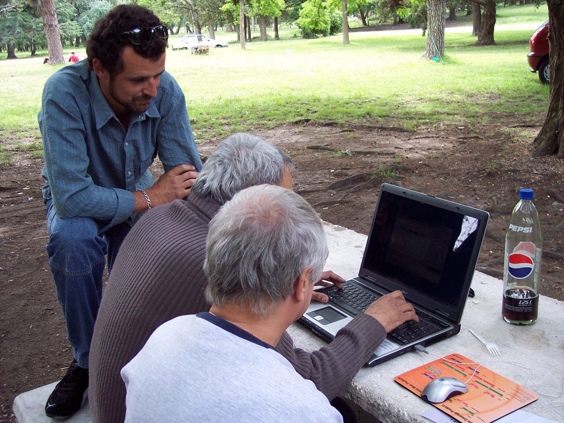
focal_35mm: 39
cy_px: 212
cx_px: 282
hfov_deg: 47.9
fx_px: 635
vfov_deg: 36.8
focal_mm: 8
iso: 100
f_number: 2.8
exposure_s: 1/90
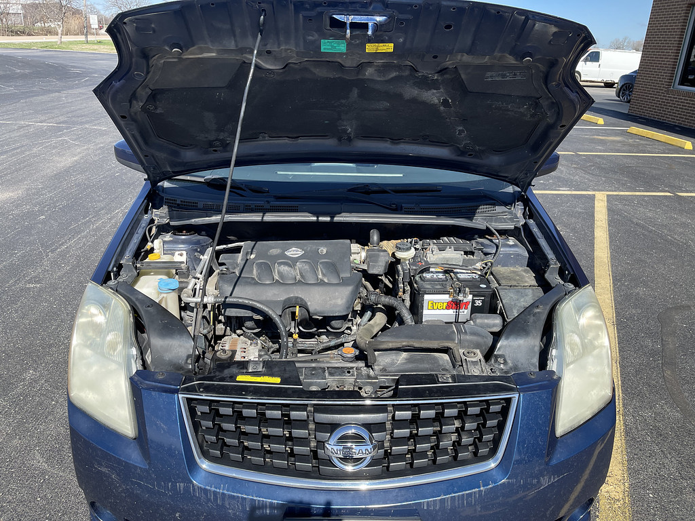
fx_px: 502
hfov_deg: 69.4
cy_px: 260
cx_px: 348
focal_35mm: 25
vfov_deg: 54.9
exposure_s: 1/1475
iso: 32
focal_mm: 5.1
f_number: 1.6
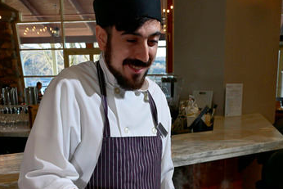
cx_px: 155
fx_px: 416
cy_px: 196
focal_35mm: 53
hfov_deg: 37.6
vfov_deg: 24.3
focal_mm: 30.5
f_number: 7.1
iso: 400
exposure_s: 1/160
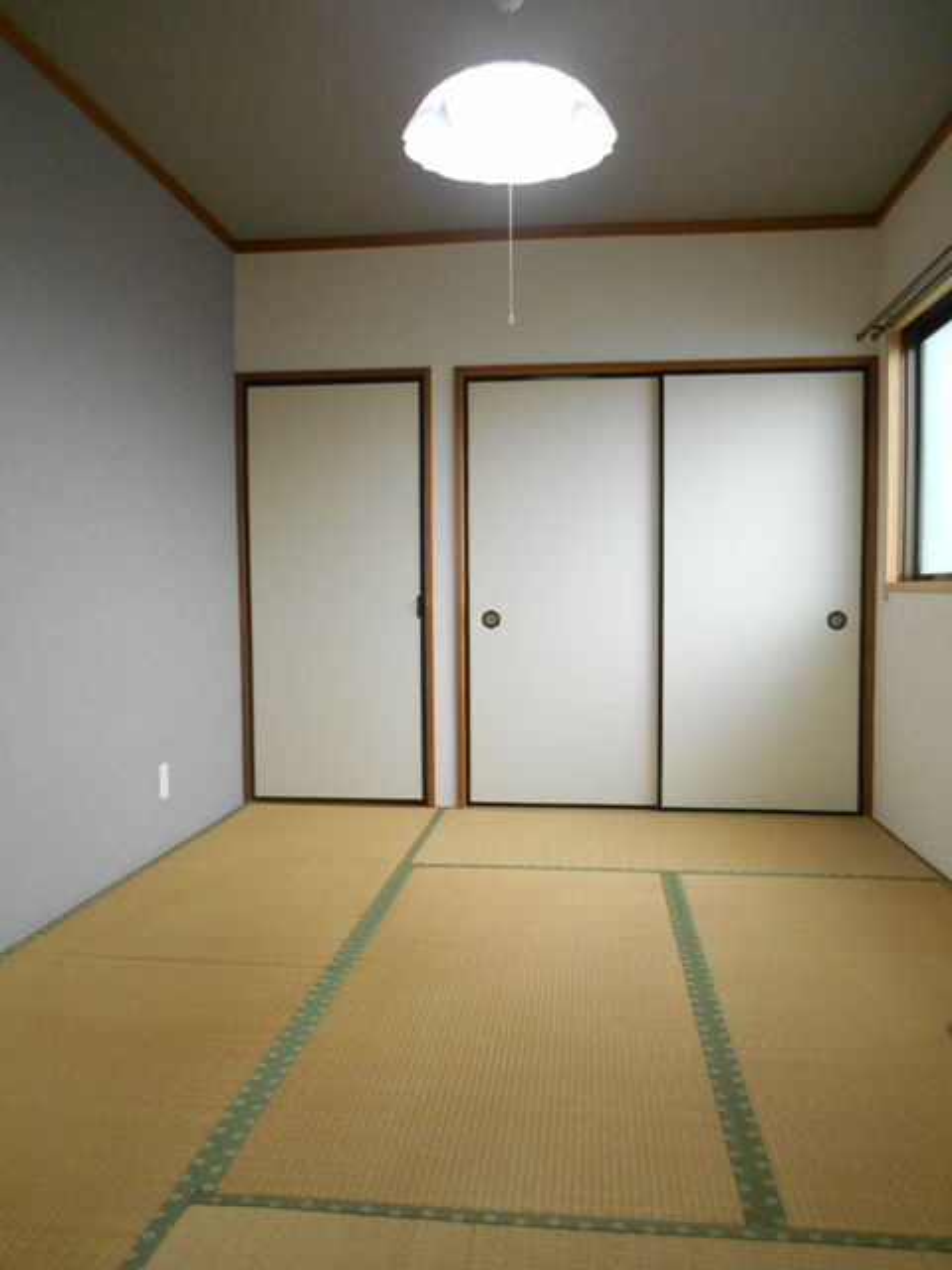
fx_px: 953
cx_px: 476
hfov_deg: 53.1
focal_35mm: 26
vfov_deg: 67.3
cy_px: 635
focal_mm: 4.6
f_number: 3.2
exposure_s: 1/250
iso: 450
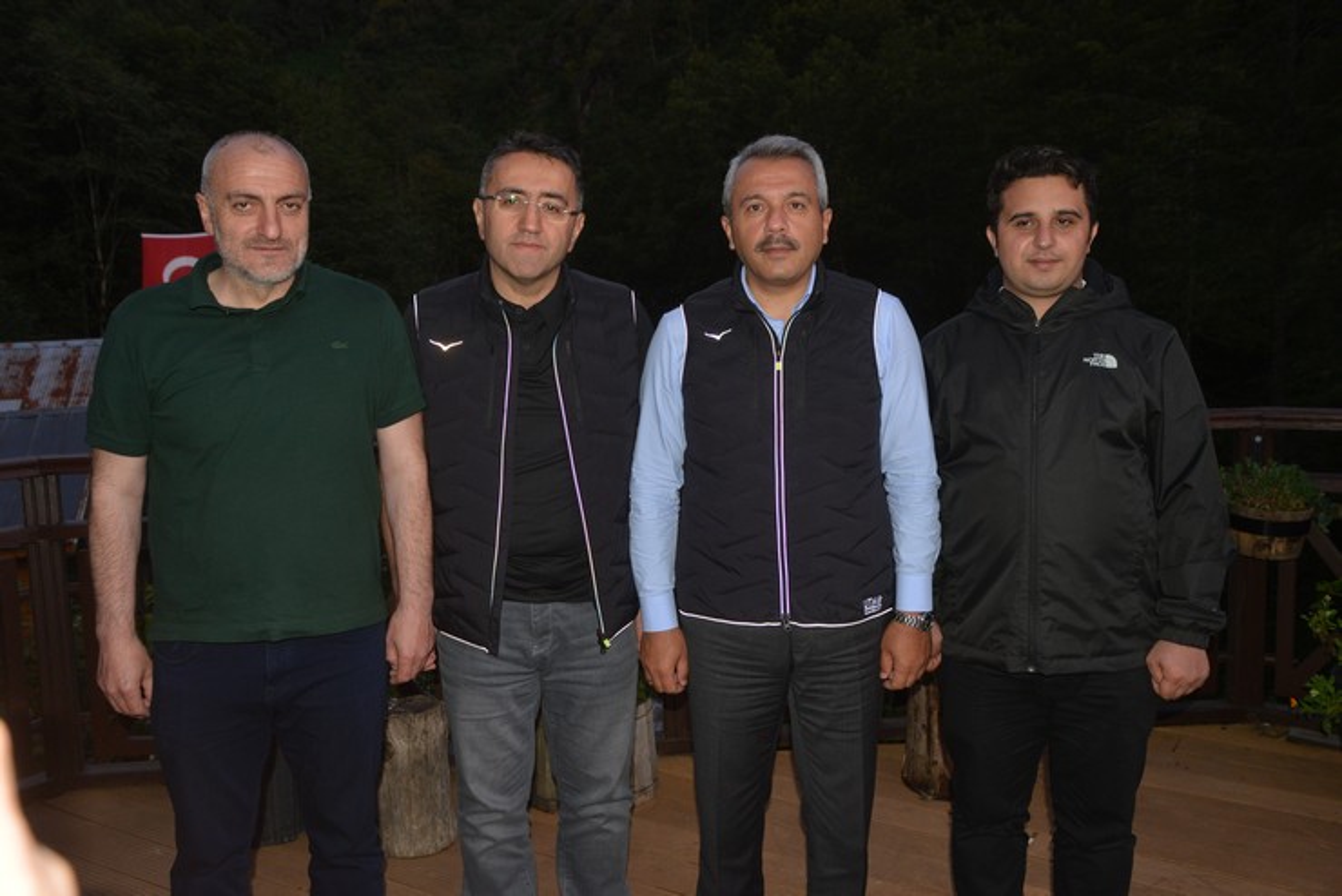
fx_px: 1193
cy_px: 448
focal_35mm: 32
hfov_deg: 58.7
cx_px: 671
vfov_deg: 41.2
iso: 1600
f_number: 5.6
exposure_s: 1/60
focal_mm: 32
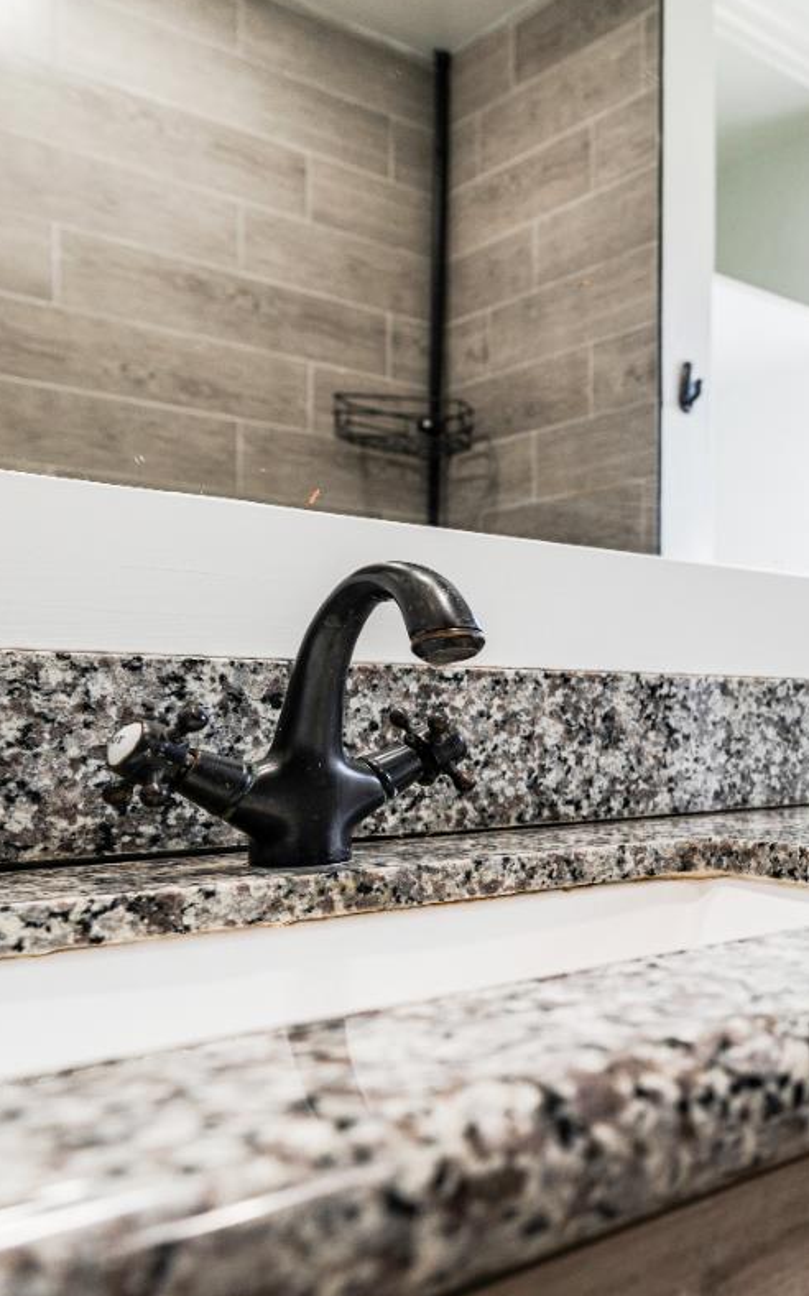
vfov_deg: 57.7
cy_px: 776
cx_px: 985
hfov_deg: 31.6
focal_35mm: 33
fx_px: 1165
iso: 250
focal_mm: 17
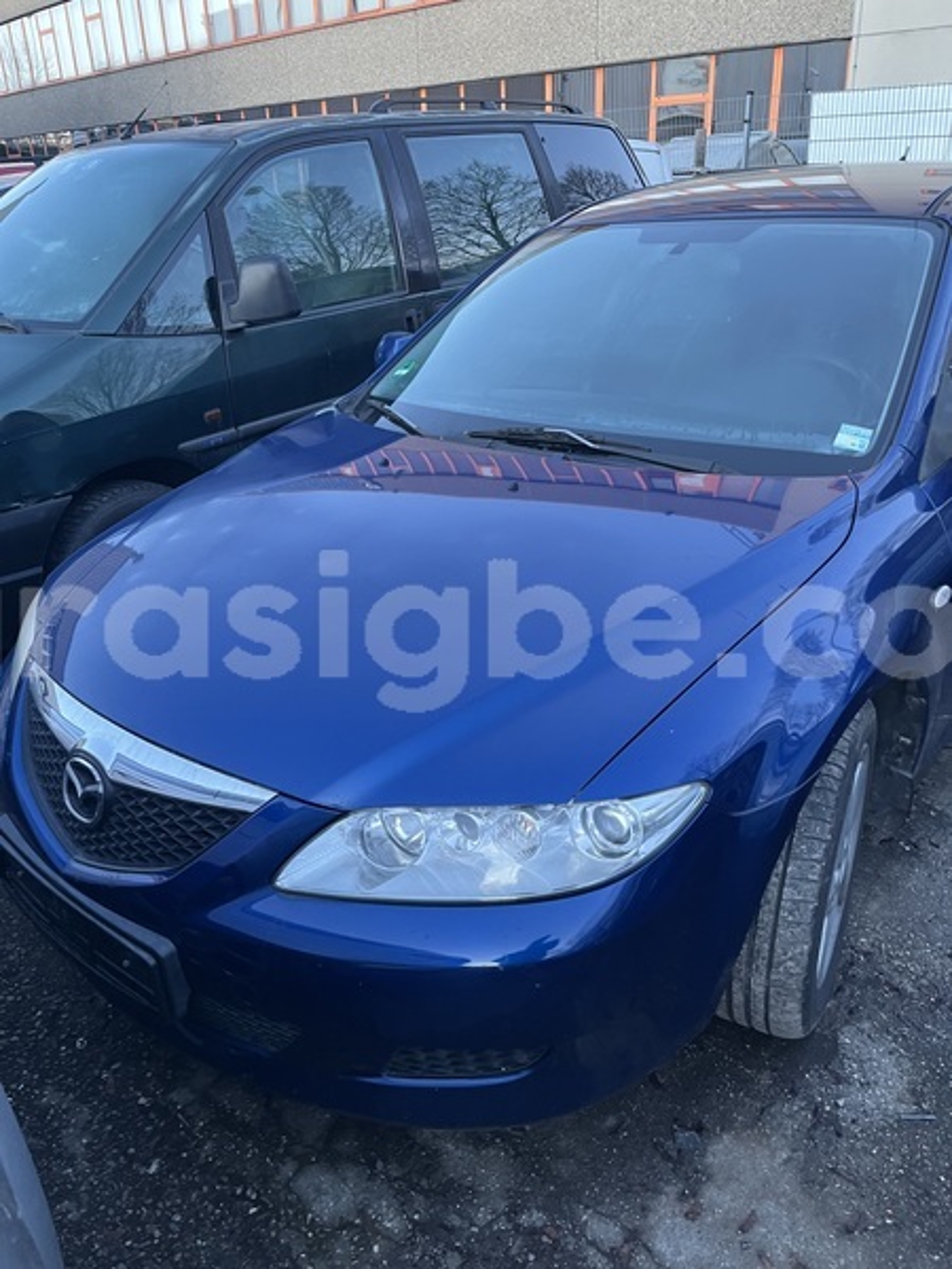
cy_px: 634
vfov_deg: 67.3
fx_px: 953
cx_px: 476
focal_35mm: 26
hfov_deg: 53.1
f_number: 1.6
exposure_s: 1/60
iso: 250
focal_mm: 5.1
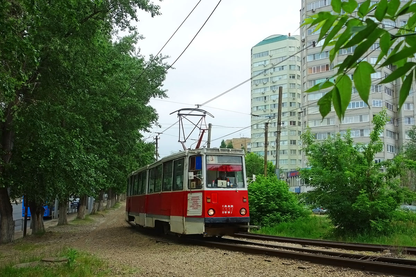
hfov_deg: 55.8
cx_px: 208
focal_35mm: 34
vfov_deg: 38.9
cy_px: 138
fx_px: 393
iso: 125
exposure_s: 1/500
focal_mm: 12.78
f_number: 4
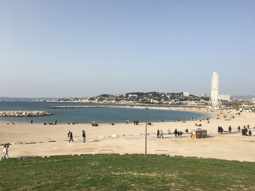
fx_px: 214
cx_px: 128
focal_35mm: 29
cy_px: 96
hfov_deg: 61.7
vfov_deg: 48.2
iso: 25
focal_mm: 4.15
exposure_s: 1/1972
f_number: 2.2
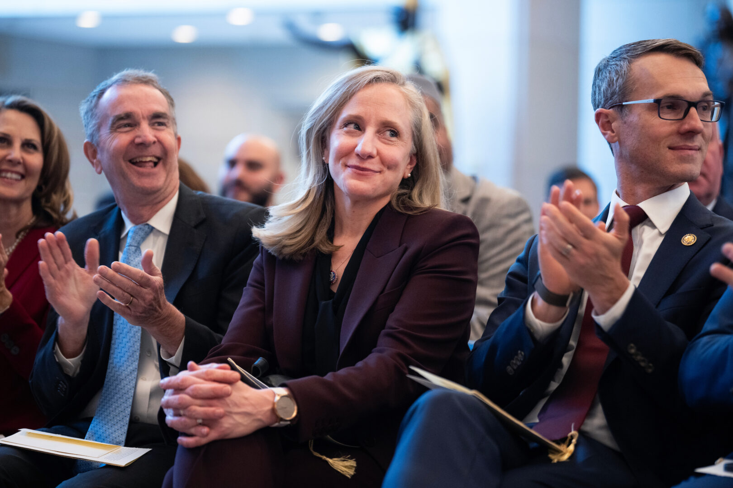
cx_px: 366
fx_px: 2301
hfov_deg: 18.1
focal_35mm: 113
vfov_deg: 12.1
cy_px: 244
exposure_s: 1/160
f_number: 2.8
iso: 3200
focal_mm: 113
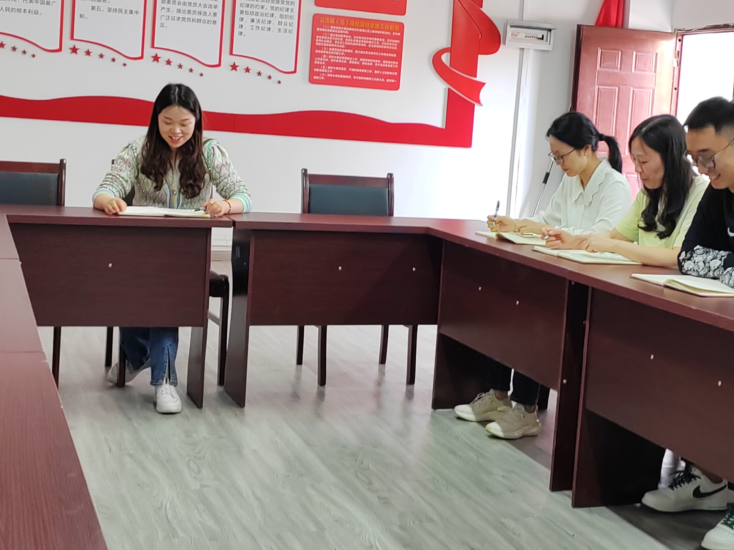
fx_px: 1230
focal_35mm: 58
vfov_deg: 25.2
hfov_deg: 33.2
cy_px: 242
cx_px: 417
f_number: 1.9
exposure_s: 1/50
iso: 535
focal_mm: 5.52
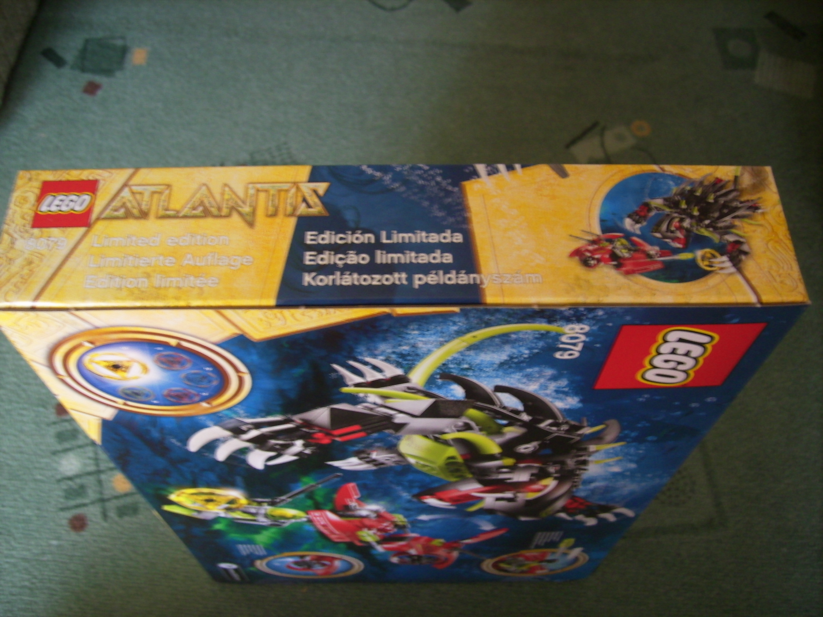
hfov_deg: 56.8
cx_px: 412
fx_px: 761
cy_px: 308
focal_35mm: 32
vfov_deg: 44.2
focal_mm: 5.99
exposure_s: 1/4
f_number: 2.8
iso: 50
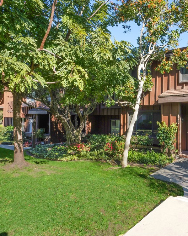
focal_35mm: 24
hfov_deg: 54.3
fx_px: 167
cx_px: 153
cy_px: 116
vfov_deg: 70.3
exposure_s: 1/125
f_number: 11
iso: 320
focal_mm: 9
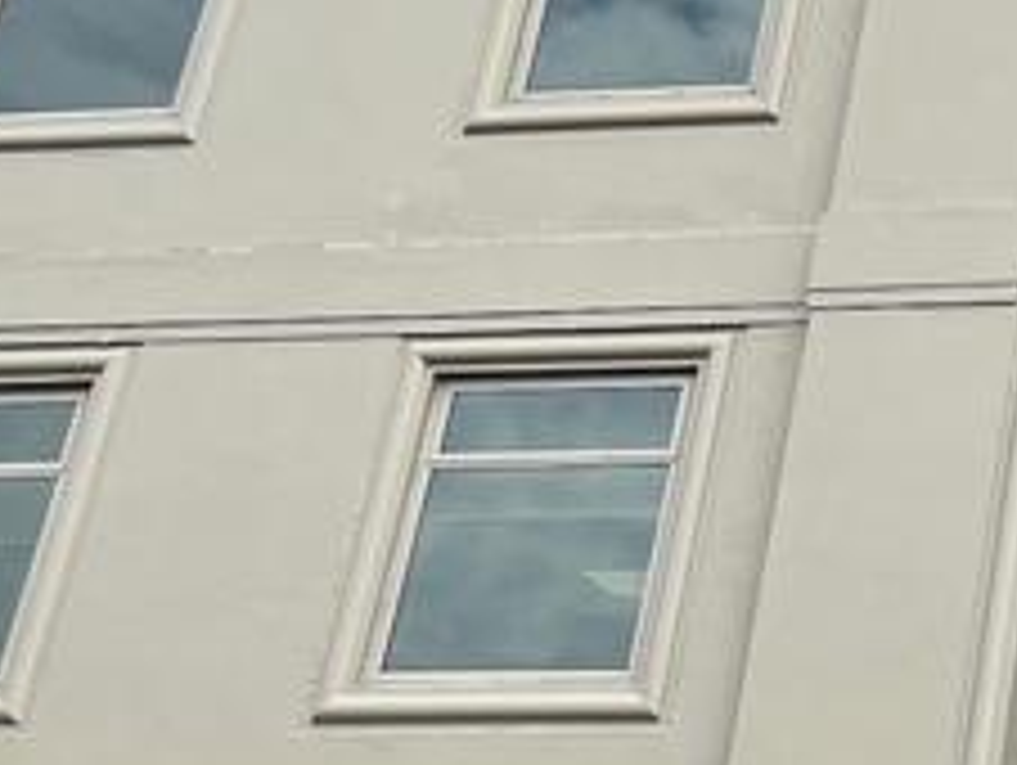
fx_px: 2706
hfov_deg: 18.3
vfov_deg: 16.0
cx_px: 1620
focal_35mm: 92
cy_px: 194
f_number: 1.6
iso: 50
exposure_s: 1/2825
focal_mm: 5.1
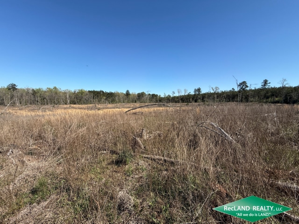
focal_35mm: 14
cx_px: 150
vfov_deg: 85.7
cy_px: 112
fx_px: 121
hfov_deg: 102.1
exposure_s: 1/1901
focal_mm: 2.22
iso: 50
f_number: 2.2
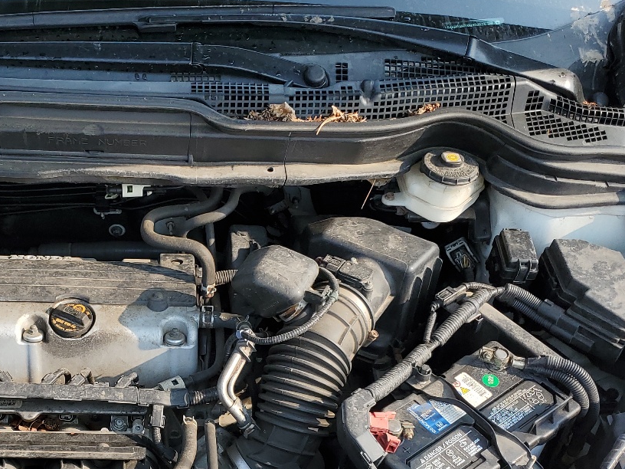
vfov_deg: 28.4
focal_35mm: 51
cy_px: 307
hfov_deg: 36.4
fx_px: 921
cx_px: 142
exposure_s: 1/1000
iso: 50
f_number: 1.5
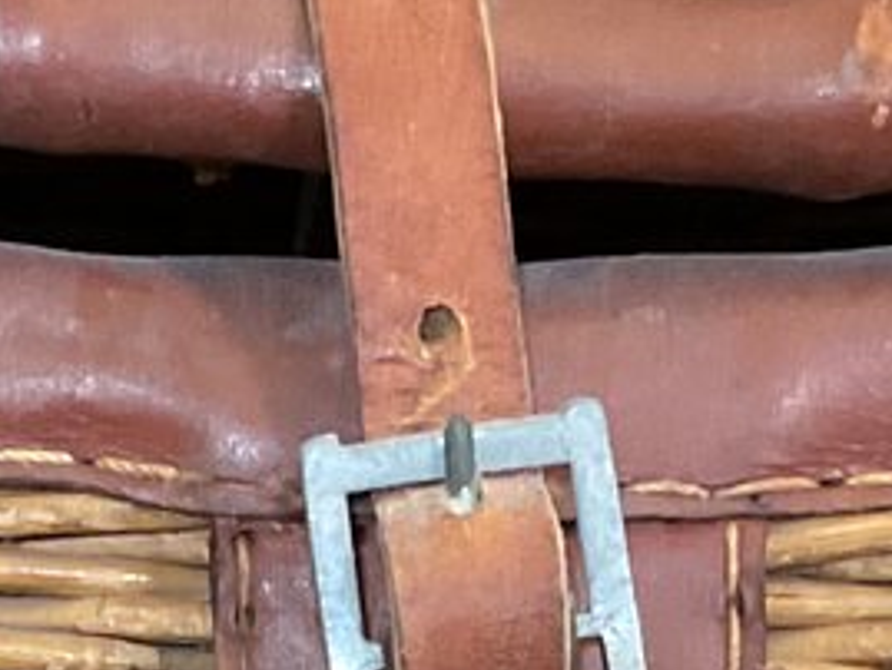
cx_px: 433
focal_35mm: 163
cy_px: 970
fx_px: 4202
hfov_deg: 12.1
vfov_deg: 8.9
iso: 250
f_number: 1.8
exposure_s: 1/40
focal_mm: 3
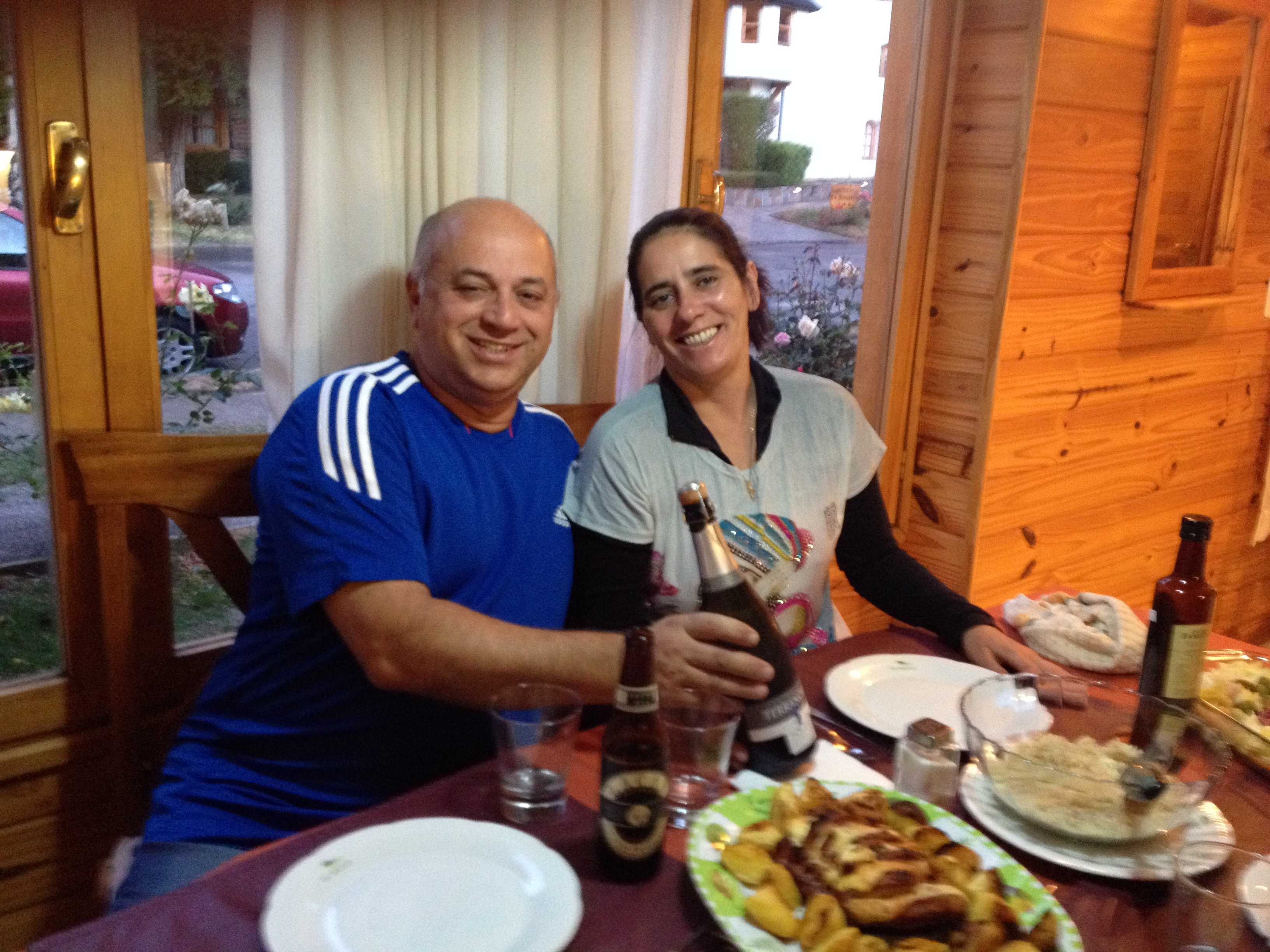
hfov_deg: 52.6
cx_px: 635
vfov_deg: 40.7
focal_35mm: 35
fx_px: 1284
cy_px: 476
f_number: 2.4
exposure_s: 1/20
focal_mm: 4.28
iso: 400
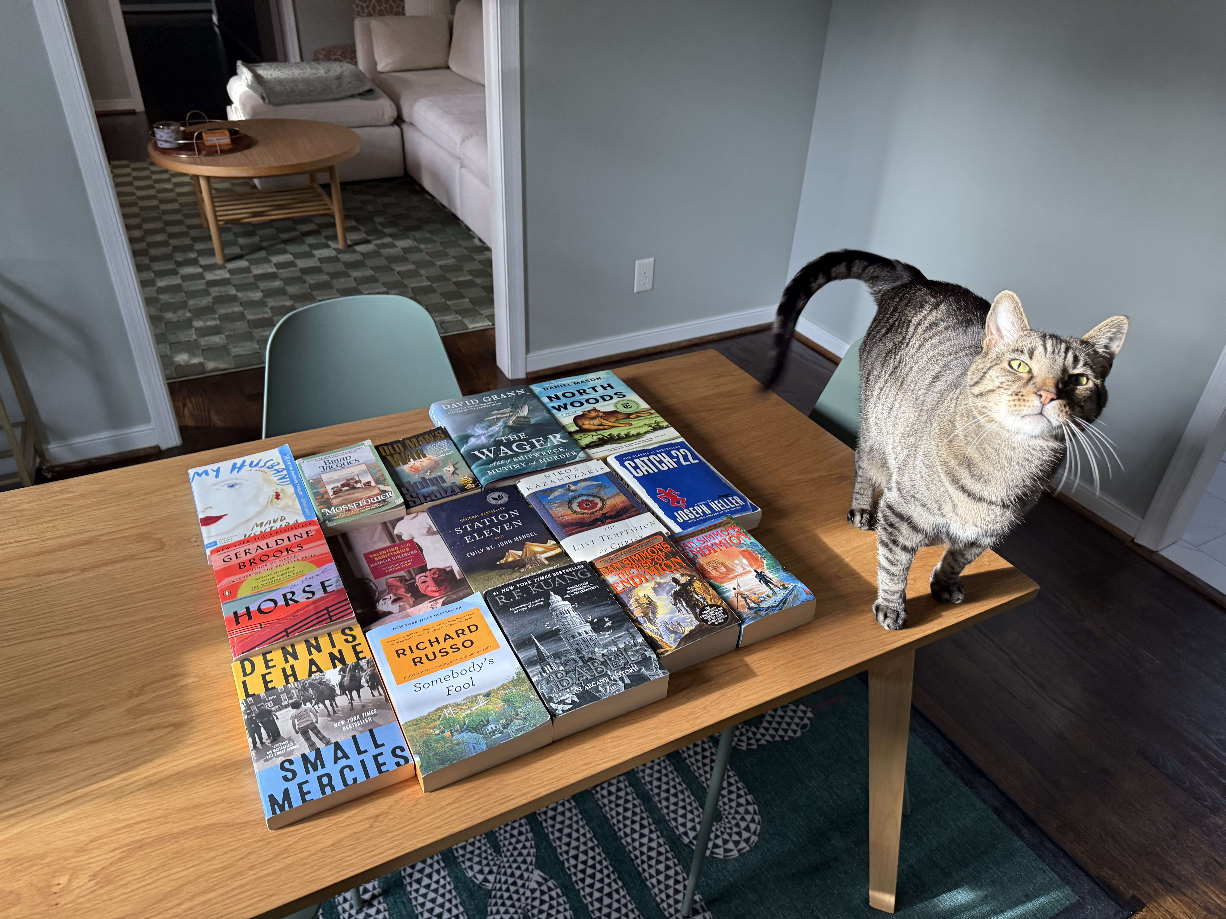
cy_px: 460
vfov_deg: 56.8
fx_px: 850
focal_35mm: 24
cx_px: 613
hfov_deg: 71.6
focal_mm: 6.76
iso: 200
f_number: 1.78
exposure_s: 1/76
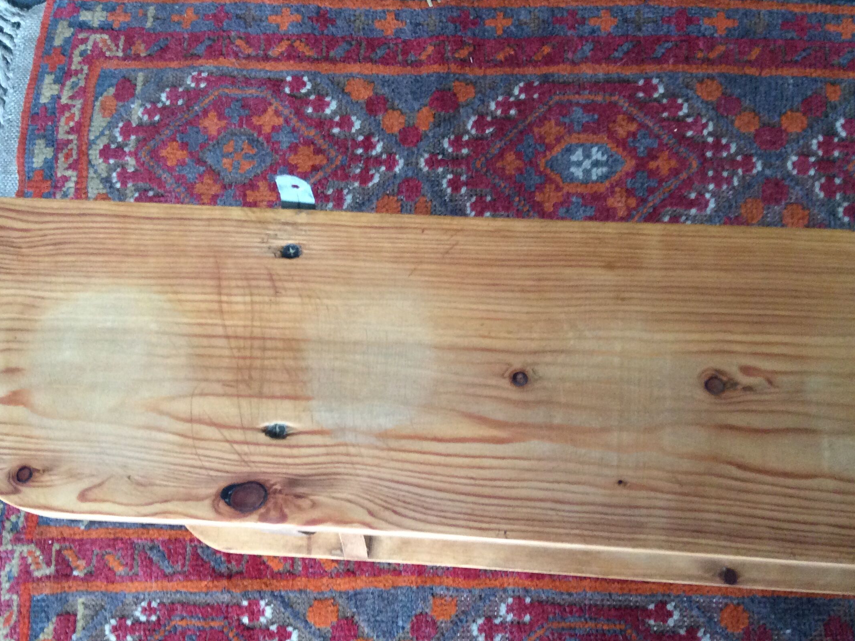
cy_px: 378
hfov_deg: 47.9
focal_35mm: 39
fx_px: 963
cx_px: 411
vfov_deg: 36.7
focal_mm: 3.3
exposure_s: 1/25
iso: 160
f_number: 2.4
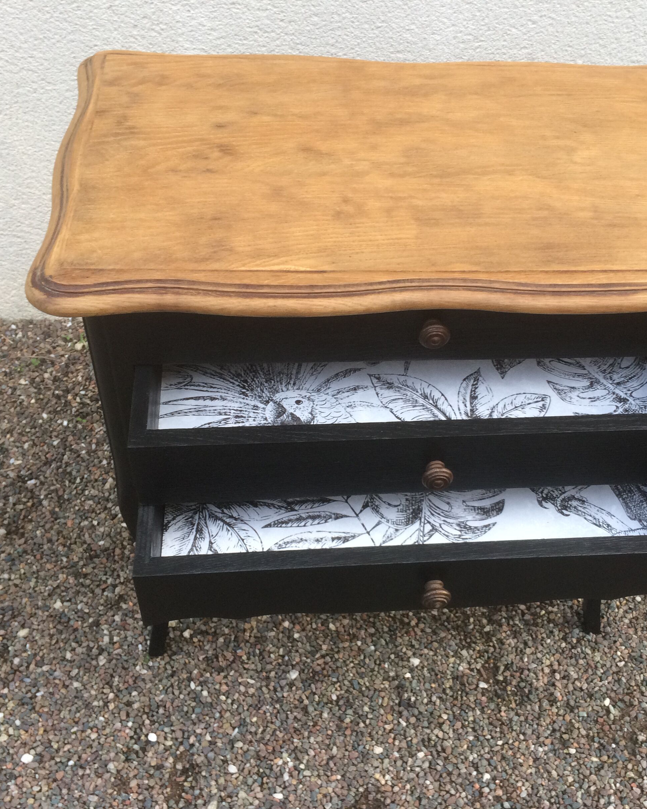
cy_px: 406
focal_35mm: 38
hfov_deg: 39.0
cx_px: 392
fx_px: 910
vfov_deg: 47.9
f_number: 2.2
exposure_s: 1/100
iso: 64
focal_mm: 4.15
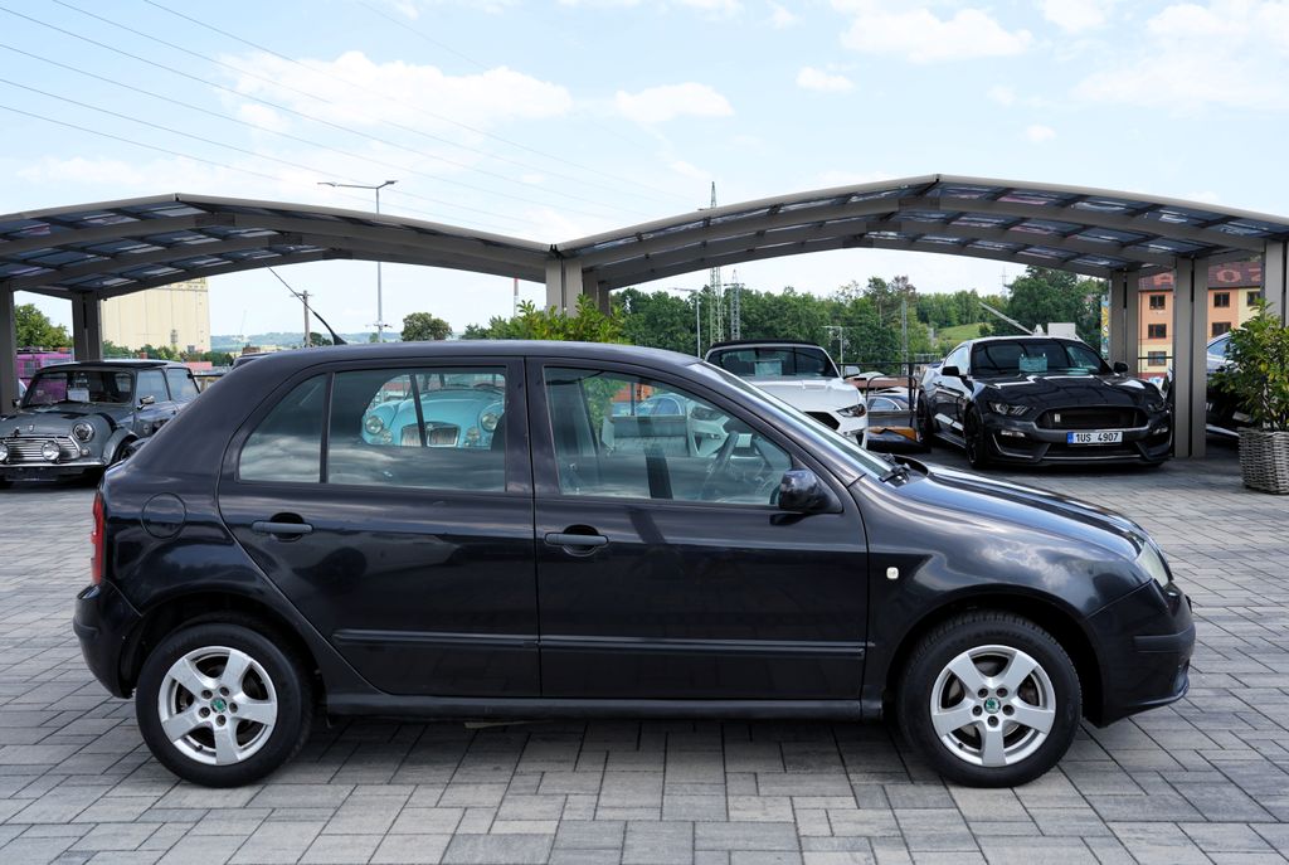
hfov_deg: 57.1
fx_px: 1184
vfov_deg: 40.1
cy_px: 432
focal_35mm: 33
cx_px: 644
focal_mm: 33
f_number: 6.3
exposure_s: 1/200
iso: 100
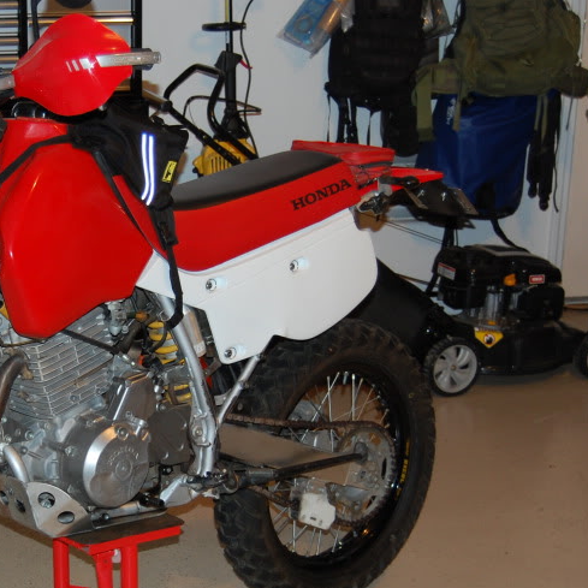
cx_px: 62
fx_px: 1537
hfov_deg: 21.2
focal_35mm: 80
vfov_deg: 21.6
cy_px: 390
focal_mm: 30
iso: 400
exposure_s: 1/60
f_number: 4.2
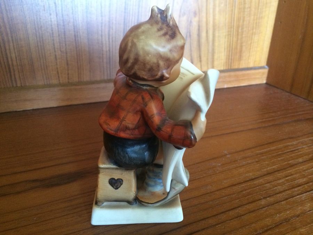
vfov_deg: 46.8
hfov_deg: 60.0
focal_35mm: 30
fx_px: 271
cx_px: 156
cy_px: 118
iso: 320
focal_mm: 4.12
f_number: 2.2
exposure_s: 1/17
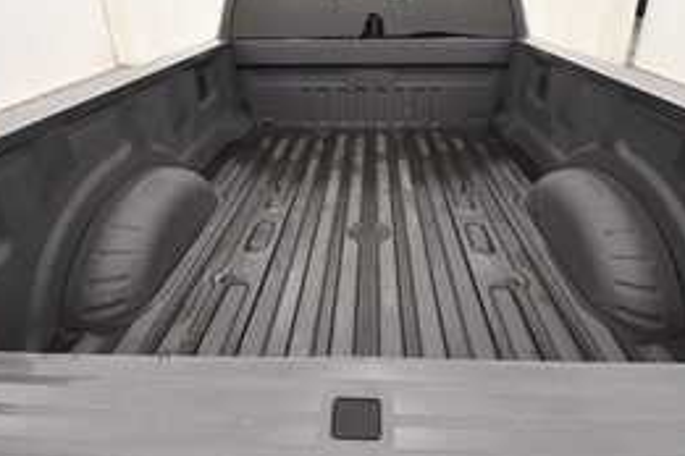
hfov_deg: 76.0
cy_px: 195
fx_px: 438
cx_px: 362
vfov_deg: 54.9
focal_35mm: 23
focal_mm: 10
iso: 1000
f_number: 4.5
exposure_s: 1/125
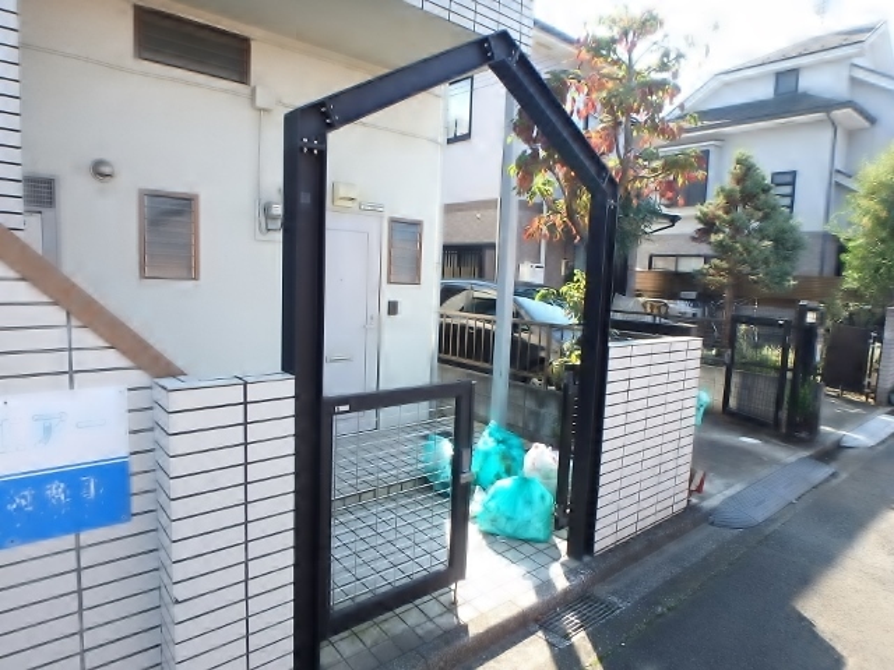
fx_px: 542
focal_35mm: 21
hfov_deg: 79.0
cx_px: 447
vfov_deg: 63.4
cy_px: 335
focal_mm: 3.7
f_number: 3.5
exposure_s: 1/200
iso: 125
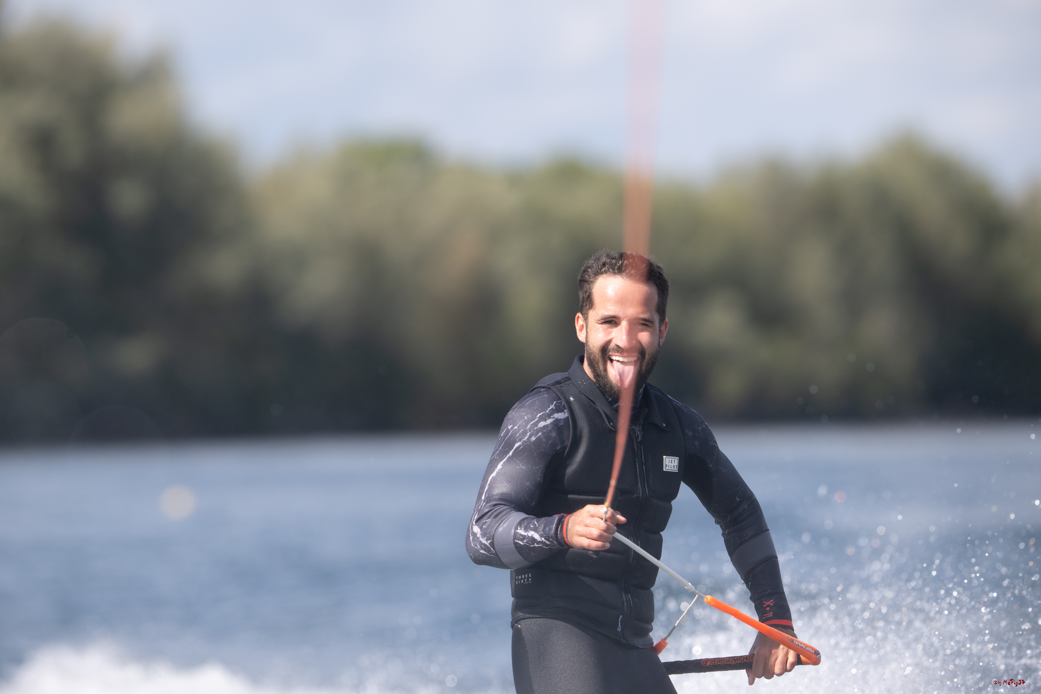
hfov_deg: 5.2
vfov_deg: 3.4
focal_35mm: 400
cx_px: 520
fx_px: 11566
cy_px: 347
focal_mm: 400
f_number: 5
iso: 320
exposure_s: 1/2500
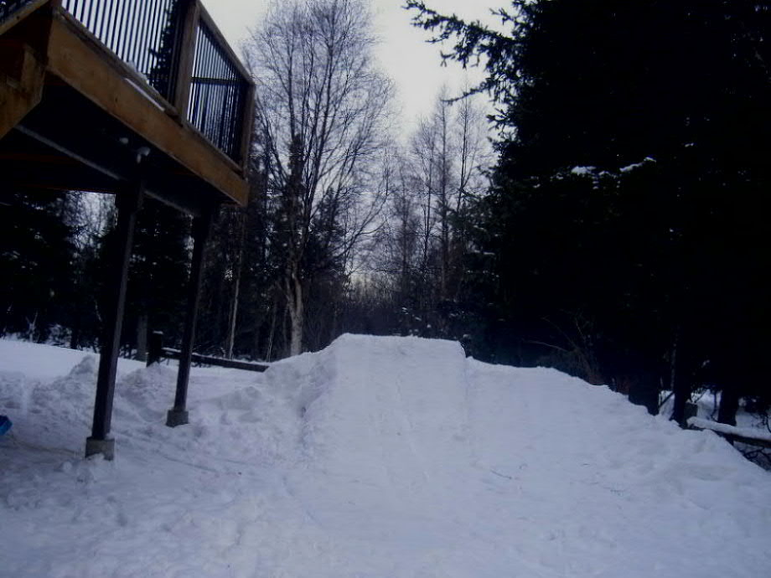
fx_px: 869
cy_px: 289
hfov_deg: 47.9
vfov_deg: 36.8
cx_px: 386
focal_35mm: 39
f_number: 2.8
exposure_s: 1/60
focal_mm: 8
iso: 100
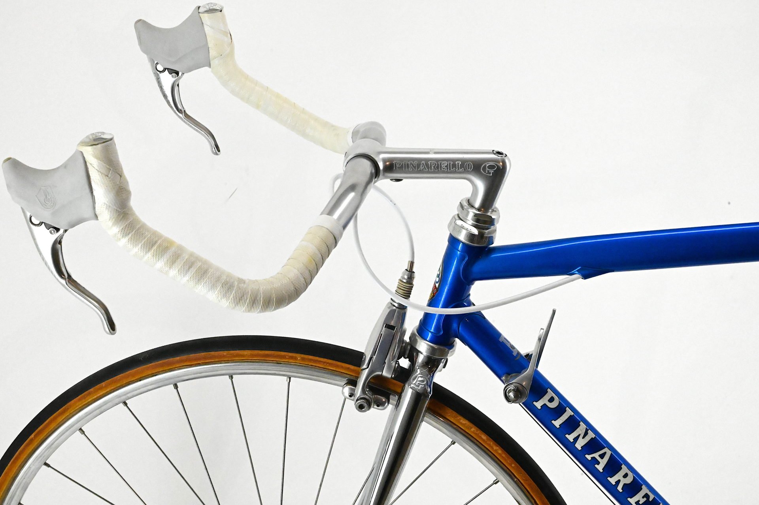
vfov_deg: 19.4
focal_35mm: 70
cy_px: 252
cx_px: 380
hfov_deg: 28.9
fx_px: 1475
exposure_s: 1/640
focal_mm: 70
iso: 20000
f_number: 20
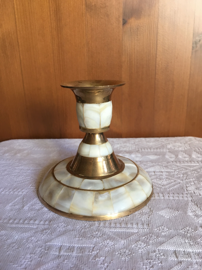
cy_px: 135
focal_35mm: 29
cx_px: 101
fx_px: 226
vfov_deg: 61.7
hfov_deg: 48.2
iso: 100
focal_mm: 4.15
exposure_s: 1/33
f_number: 2.2
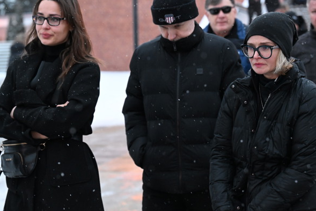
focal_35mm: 89
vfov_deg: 15.4
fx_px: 781
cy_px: 94
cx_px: 178
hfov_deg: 22.8
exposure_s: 1/320
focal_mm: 76
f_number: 4
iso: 8000
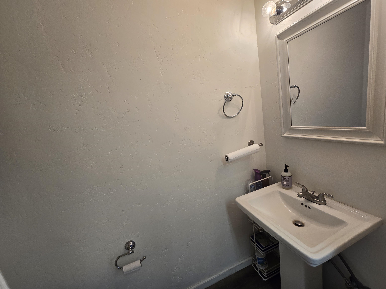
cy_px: 144
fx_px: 145
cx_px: 193
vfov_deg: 89.9
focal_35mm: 13
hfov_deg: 106.2
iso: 80
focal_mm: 2.2
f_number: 2.2
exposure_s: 1/60
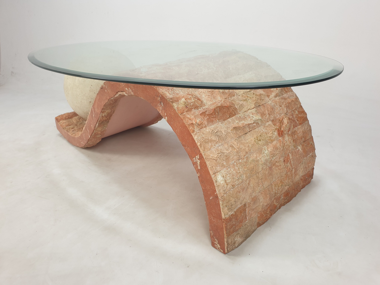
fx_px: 285
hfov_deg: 67.3
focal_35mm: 26
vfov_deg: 53.1
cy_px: 142
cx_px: 190
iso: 50
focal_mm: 4.3
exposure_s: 1/50
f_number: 2.4
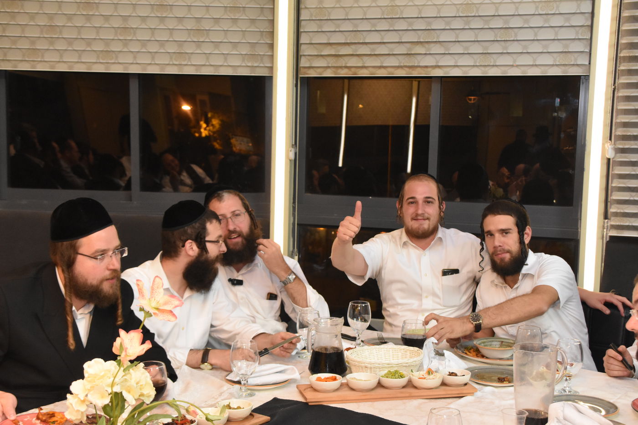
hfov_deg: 37.9
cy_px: 212
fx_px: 930
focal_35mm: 52
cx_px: 319
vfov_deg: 25.7
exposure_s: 1/60
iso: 3200
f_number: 4.5
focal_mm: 35
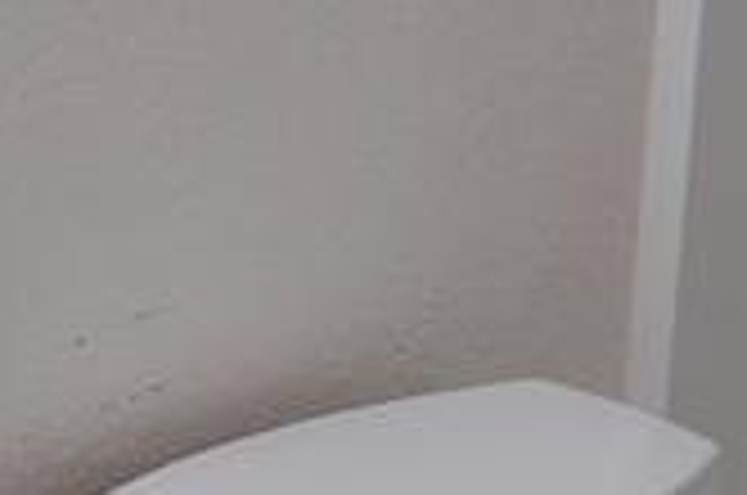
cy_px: 524
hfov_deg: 12.2
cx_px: 63
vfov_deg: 8.1
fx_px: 3459
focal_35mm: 167
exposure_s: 1/125
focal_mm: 18
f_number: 5.6
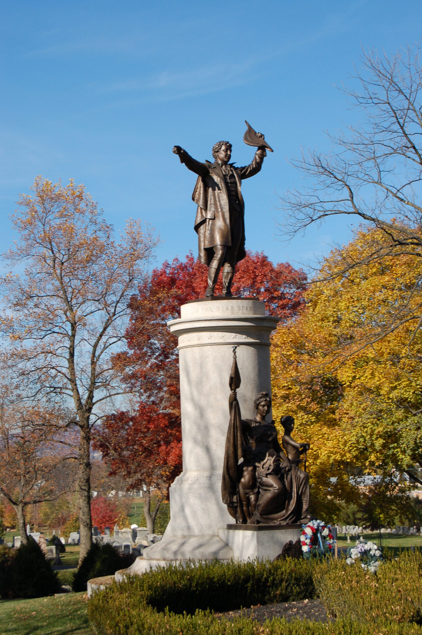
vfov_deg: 24.6
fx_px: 1453
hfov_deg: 16.5
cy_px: 318
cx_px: 211
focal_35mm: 82
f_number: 9
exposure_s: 1/320
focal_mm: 55
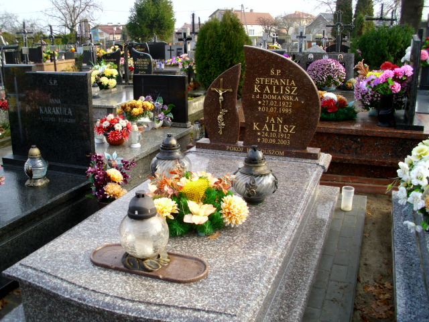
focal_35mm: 35
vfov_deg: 40.7
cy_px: 161
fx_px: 434
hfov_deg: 52.6
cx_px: 214
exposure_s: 1/122
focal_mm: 6.2
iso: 50
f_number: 3
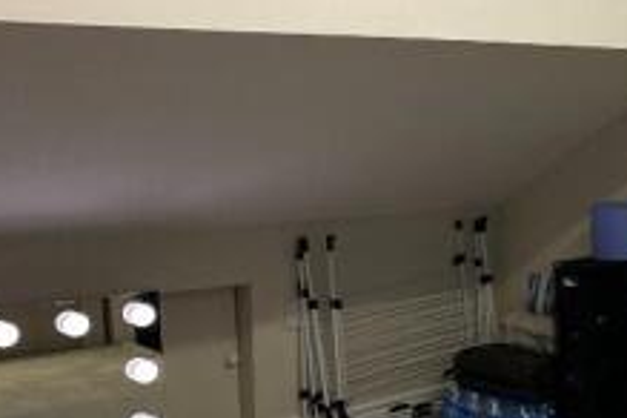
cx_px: 817
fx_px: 1254
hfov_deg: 24.5
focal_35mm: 72
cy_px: 228
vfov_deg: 18.9
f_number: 1.8
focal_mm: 4.25
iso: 100
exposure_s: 1/100
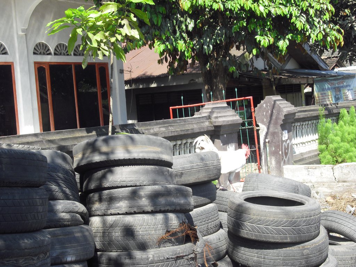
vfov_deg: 22.6
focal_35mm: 65
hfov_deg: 29.8
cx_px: 178
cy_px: 134
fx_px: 668
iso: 100
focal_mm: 10.7
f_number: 3.8
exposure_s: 1/250
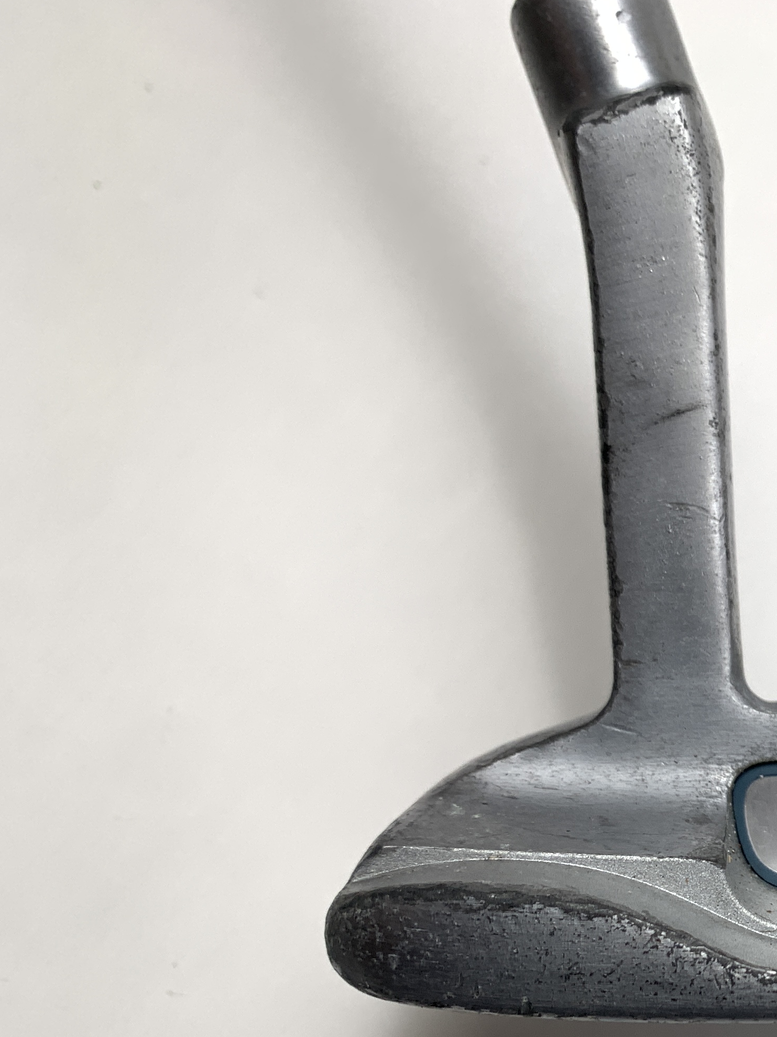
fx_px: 1587
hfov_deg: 23.8
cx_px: 1045
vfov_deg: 35.5
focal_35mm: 53
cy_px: 752
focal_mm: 4.25
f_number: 1.8
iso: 25
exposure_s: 1/295
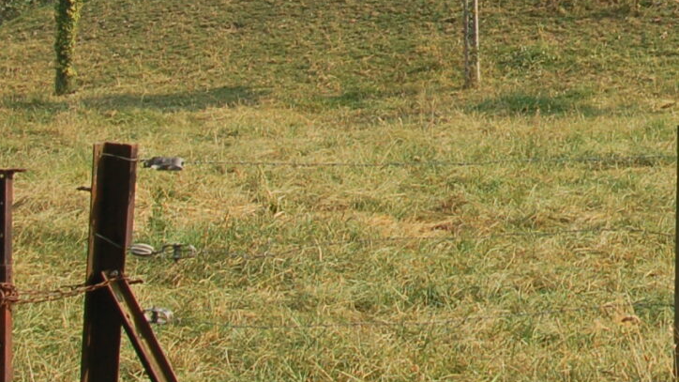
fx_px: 2500
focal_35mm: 139
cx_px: 885
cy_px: -122
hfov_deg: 14.8
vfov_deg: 8.6
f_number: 8
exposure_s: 1/250
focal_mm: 25
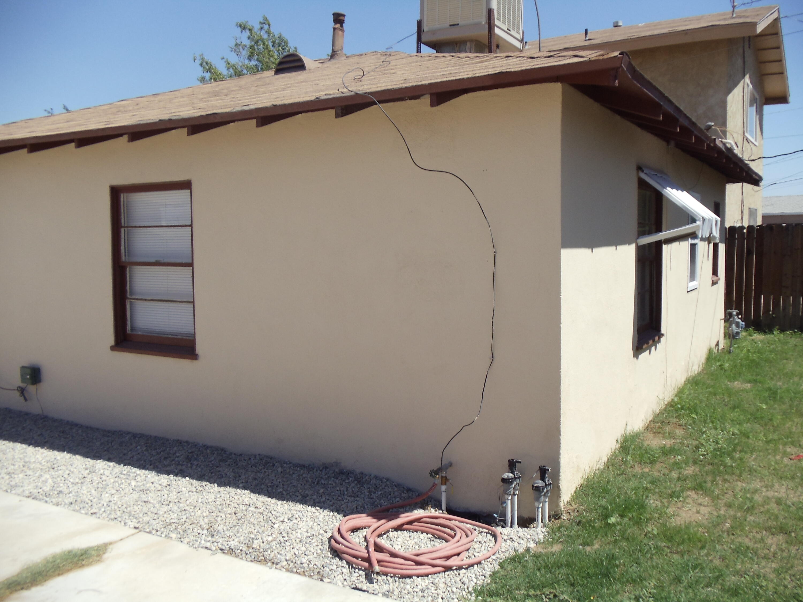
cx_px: 402
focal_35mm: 44
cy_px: 301
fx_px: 1021
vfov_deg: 32.9
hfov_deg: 42.9
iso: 100
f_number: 7.1
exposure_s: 1/320
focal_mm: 6
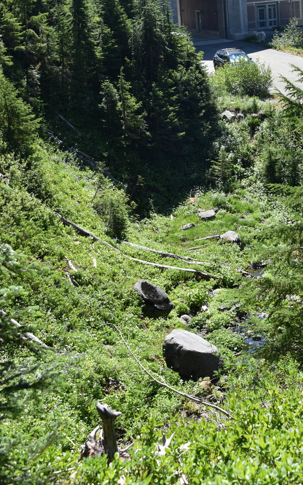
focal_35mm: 63
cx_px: 196
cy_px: 130
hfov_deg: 20.6
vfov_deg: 32.0
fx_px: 832
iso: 100
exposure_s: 1/200
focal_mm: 40
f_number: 7.1
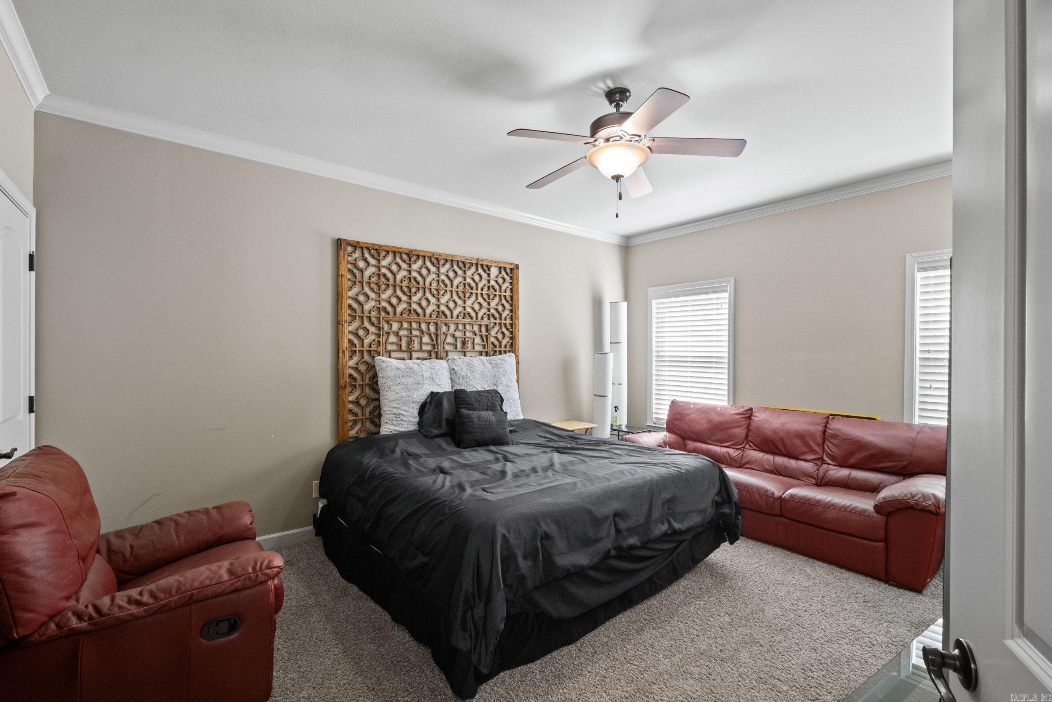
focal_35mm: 15
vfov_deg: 77.3
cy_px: 351
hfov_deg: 100.4
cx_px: 526
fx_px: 438
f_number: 7.1
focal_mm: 10
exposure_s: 1/1.25
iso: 1600
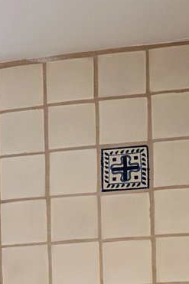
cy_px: 394
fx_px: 457
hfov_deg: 16.8
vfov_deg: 27.2
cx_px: -200
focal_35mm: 58
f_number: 8
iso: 400
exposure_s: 1/20
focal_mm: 14
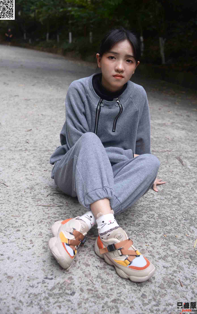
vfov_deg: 54.0
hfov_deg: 35.3
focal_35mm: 36
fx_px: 309
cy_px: 157
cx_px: 99
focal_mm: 35
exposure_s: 1/125
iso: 200
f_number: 5.6
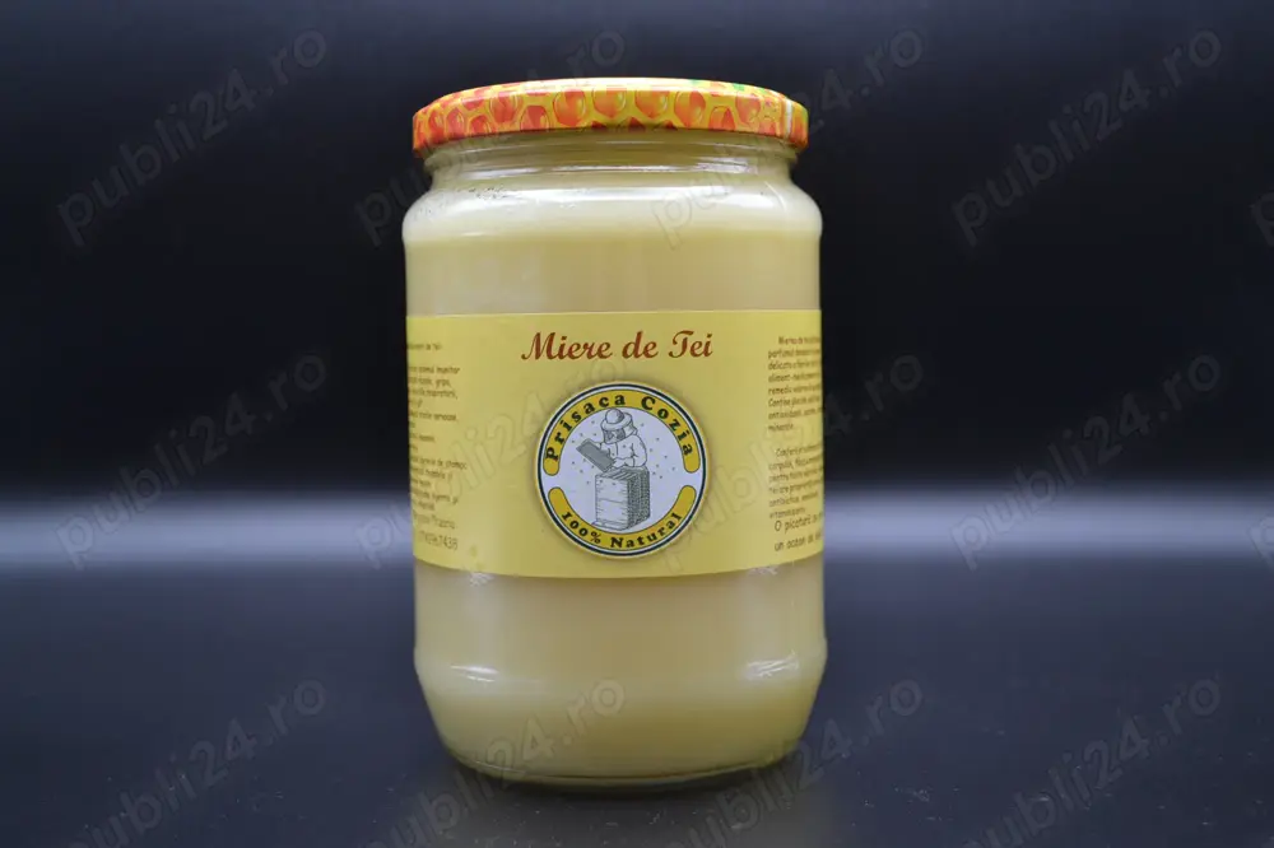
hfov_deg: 43.6
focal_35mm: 45
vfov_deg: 29.8
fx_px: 1592
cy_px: 424
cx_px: 637
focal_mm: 30
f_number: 4.5
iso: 400
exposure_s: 1/40
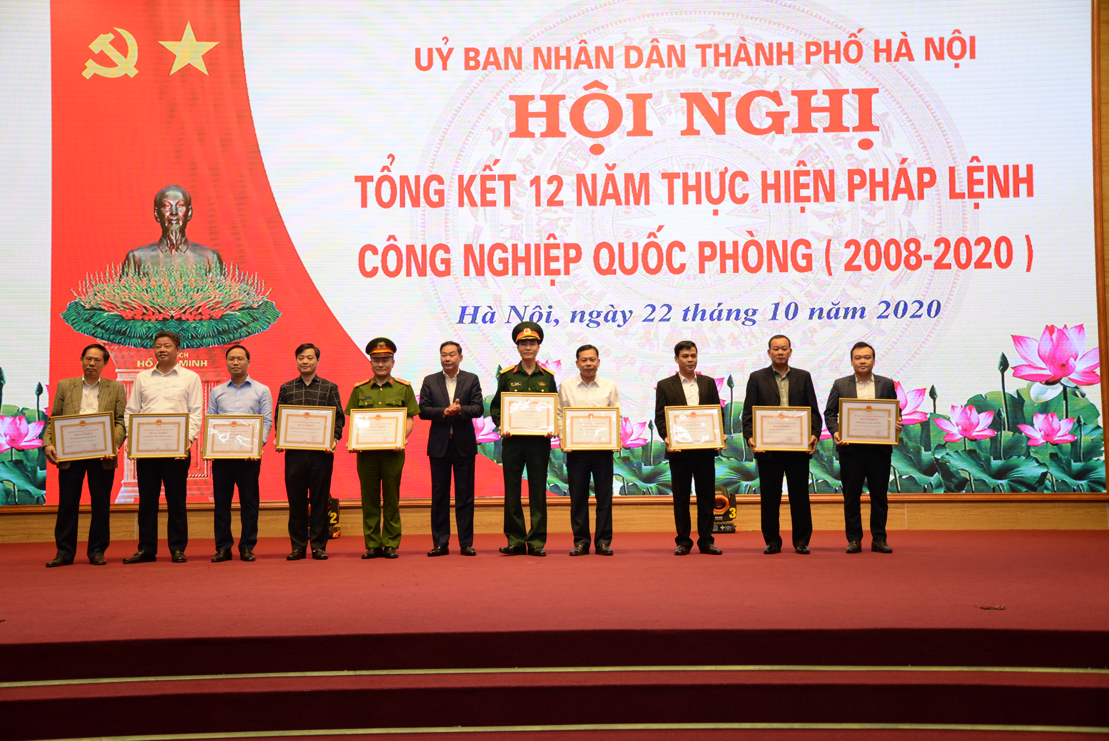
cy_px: 370
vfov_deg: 31.9
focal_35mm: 42
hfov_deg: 46.4
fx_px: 1294
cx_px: 554
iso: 640
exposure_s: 1/80
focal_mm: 42
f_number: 4.2
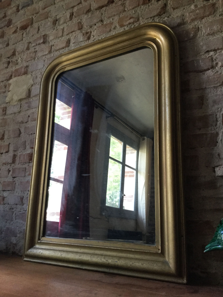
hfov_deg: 45.4
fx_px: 266
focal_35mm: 31
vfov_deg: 58.4
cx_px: 112
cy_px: 148
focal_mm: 3.3
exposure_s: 1/33
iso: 64
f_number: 2.4
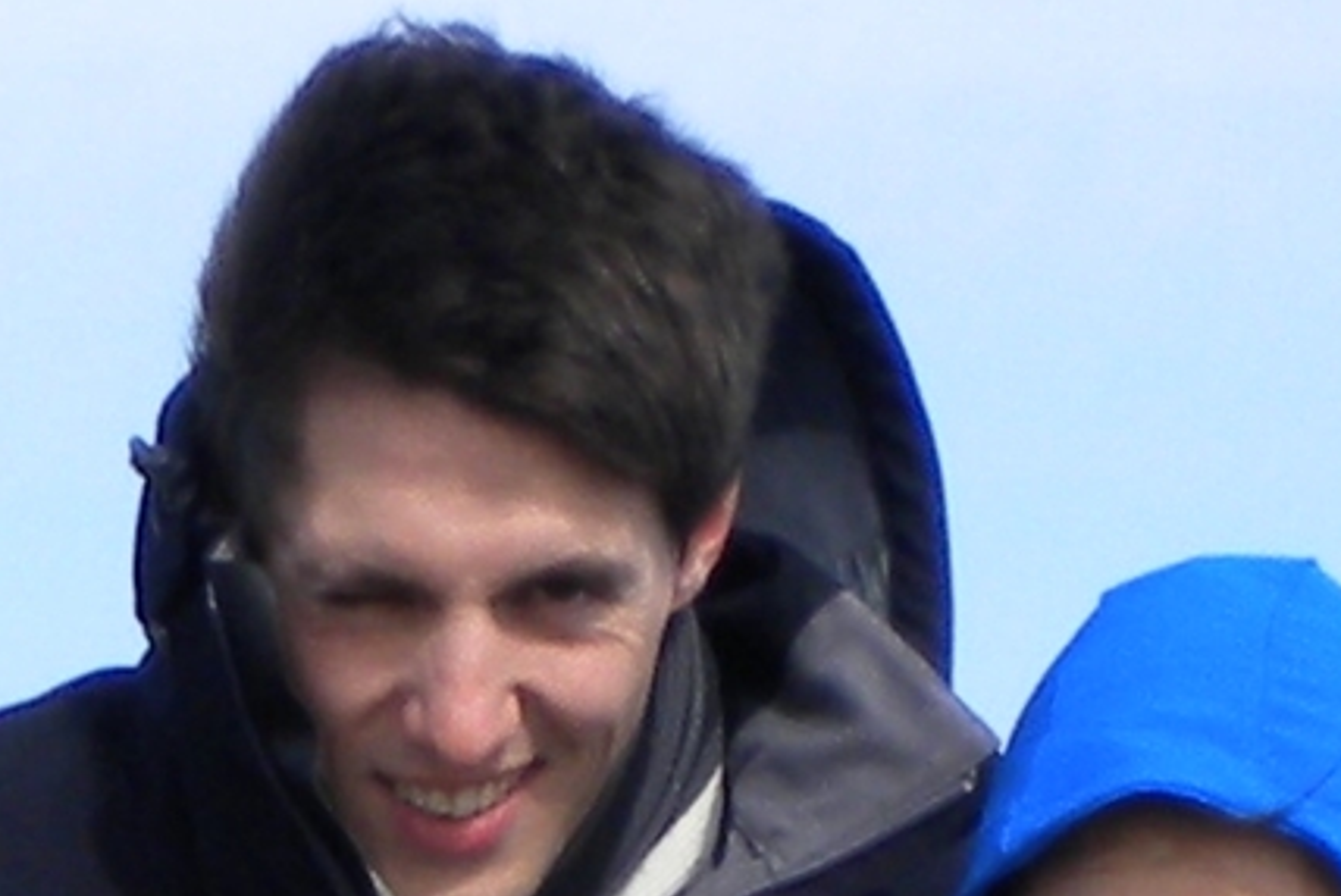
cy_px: 623
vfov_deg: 26.3
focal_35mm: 51
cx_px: 761
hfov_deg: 38.8
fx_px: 1901
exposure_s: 1/478
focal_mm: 6.3
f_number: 4.6
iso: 80
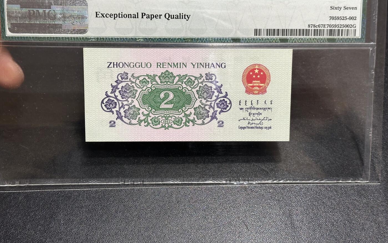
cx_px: 194
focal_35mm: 51
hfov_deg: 39.6
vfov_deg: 25.3
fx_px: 539
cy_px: 105
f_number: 1.78
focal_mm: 6.86
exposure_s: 1/50
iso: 160
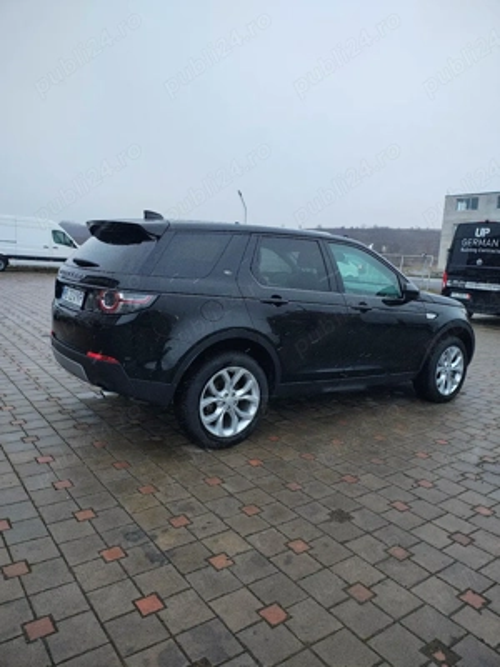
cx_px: 250
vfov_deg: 69.4
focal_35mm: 25
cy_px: 334
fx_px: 481
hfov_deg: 54.9
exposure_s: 1/60.2
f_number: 1.4
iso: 478
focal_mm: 5.89
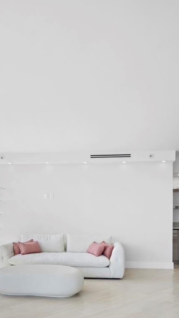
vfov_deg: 61.1
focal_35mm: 31
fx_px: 261
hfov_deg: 37.8
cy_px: 213
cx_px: 84
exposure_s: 1/20
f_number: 9
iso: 100
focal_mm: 14
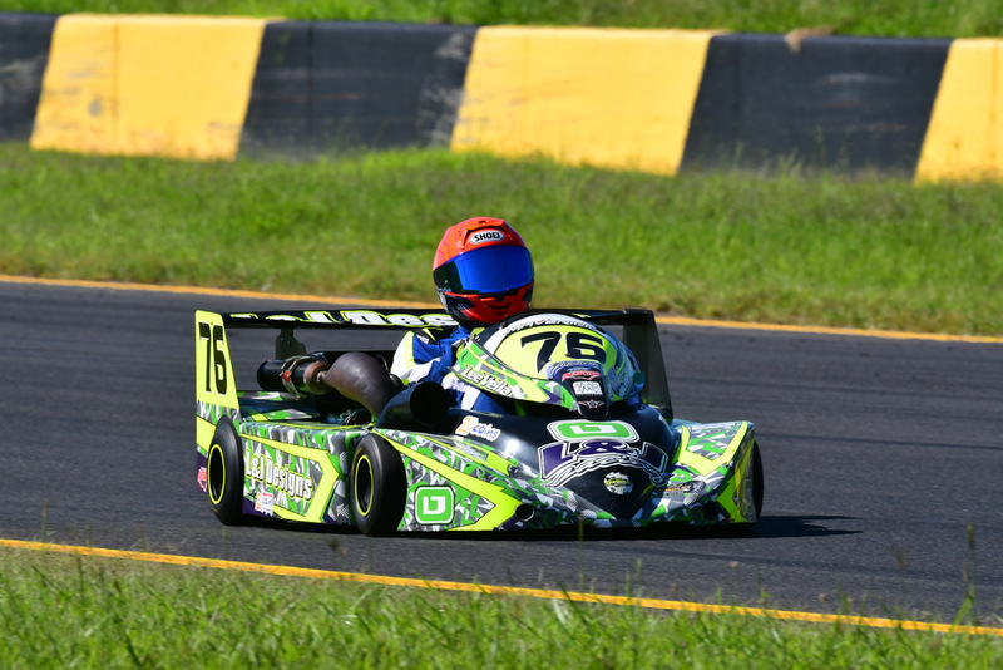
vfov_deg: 1.8
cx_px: 502
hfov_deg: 2.7
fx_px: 20902
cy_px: 335
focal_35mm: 750
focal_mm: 500
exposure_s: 1/640
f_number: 13
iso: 500
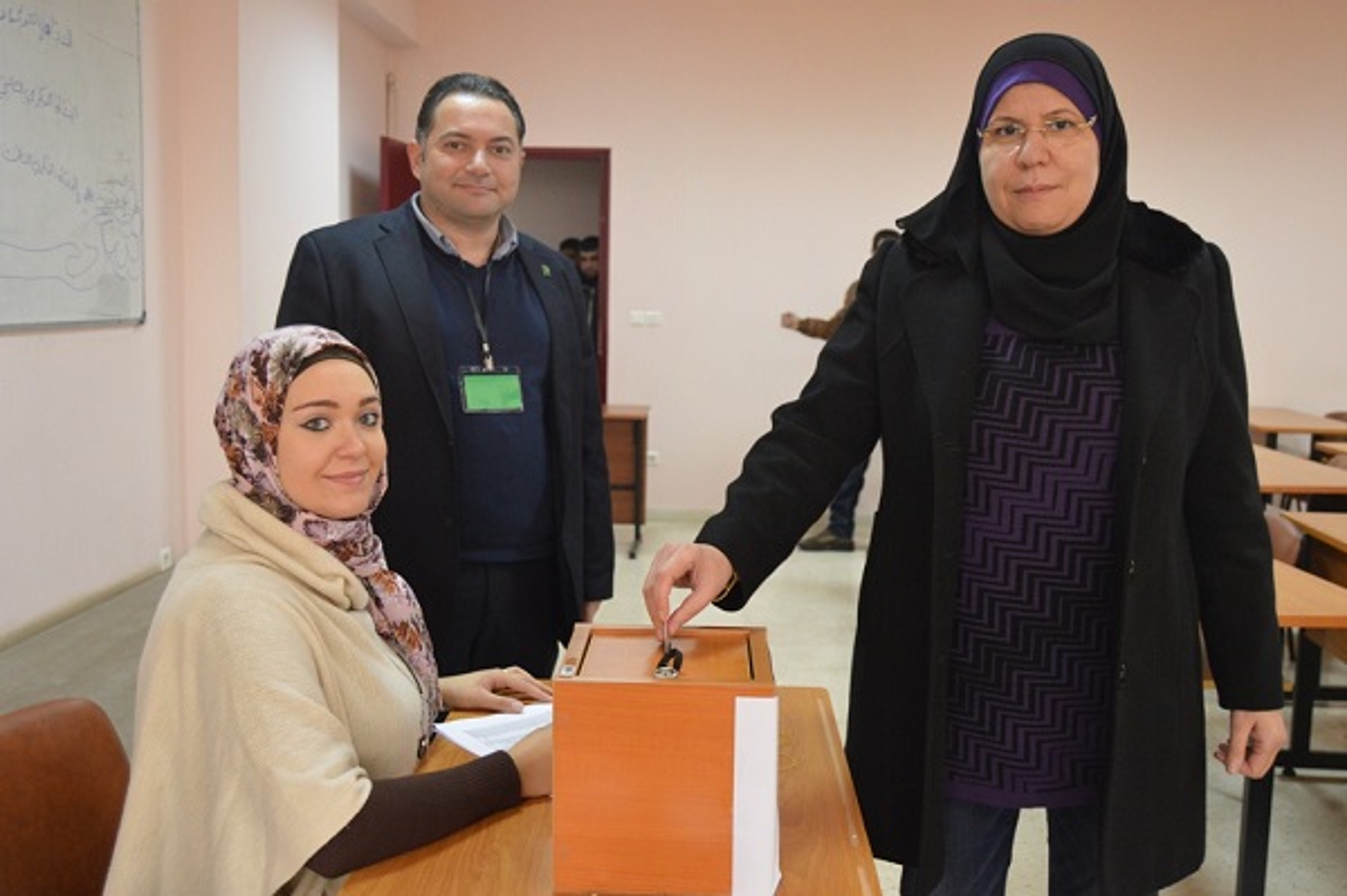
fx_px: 1290
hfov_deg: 55.1
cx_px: 674
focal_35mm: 34
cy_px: 448
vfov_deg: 38.3
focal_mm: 23
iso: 1800
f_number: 3.8
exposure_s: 1/60
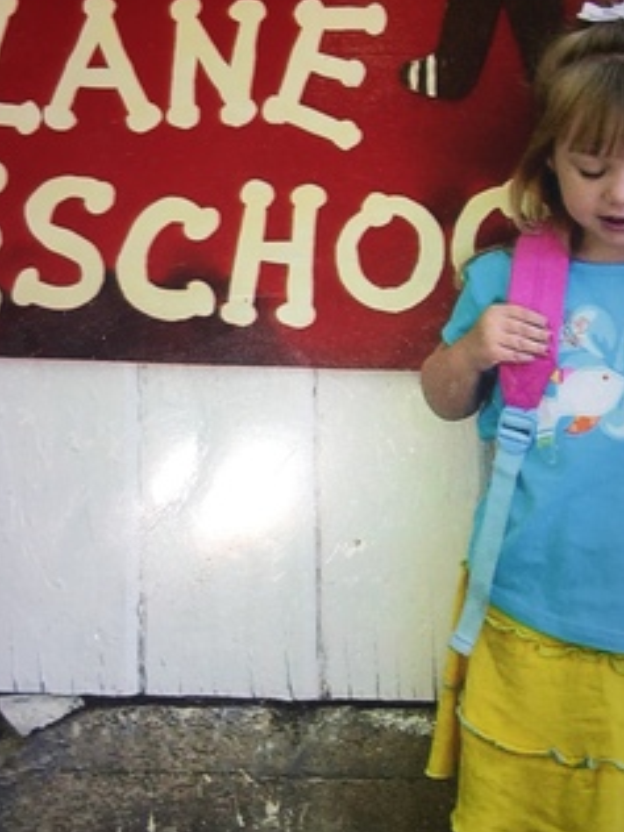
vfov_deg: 42.8
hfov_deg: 32.5
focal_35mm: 44
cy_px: 337
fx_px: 1058
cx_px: 432
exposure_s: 1/514
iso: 32
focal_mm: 4.15
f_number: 2.2
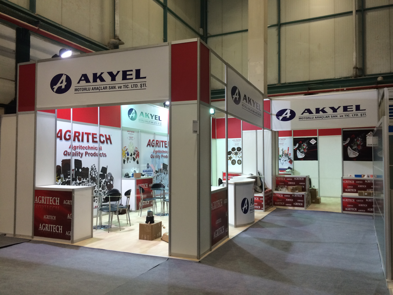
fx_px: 341
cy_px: 148
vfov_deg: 46.8
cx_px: 196
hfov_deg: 60.0
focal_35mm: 30
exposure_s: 1/33
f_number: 2.2
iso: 50
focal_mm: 4.12
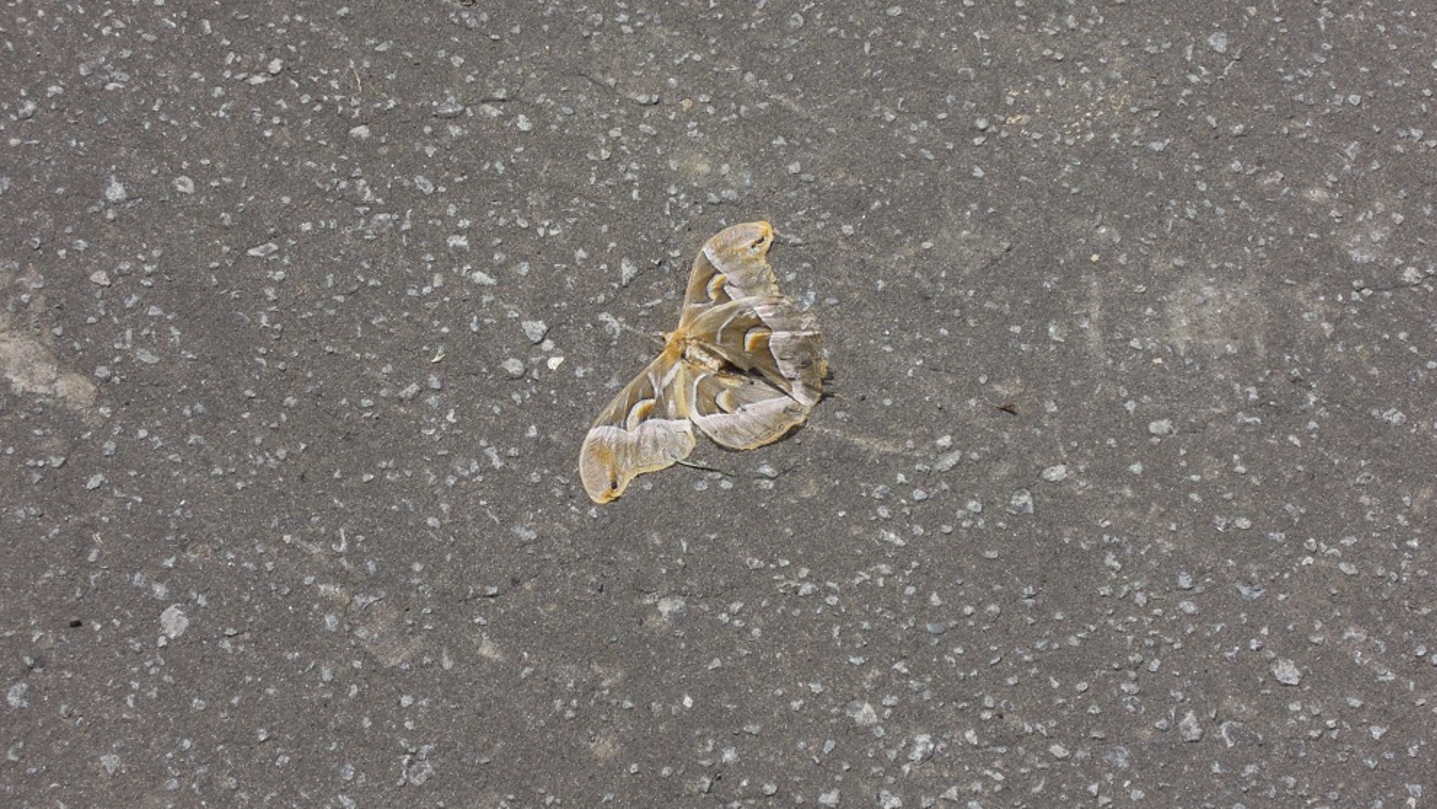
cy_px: 347
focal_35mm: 110
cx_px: 723
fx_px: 4192
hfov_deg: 19.5
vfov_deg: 11.0
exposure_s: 1/1000
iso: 160
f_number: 5.5
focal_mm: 17.9
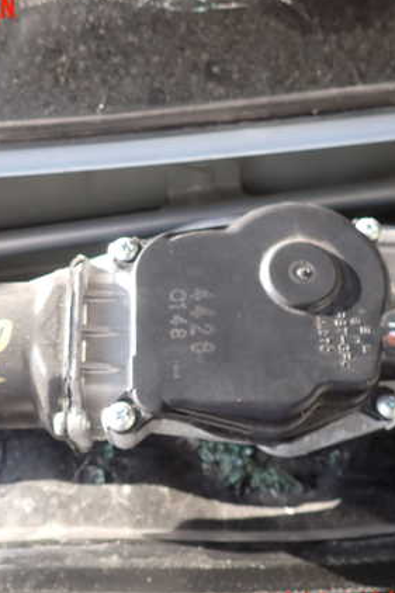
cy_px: 308
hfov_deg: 35.9
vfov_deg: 51.9
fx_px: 609
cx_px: 181
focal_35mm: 37
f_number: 2.8
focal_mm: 4.5
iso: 100
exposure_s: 1/125
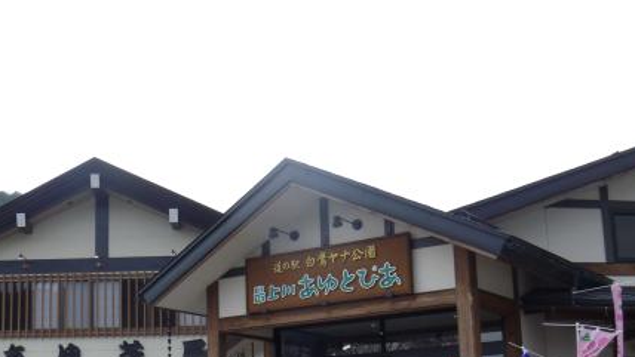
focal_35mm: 57
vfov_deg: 20.8
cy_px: 295
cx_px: 205
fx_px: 960
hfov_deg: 36.2
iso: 80
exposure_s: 1/200
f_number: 4.5
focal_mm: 6.3
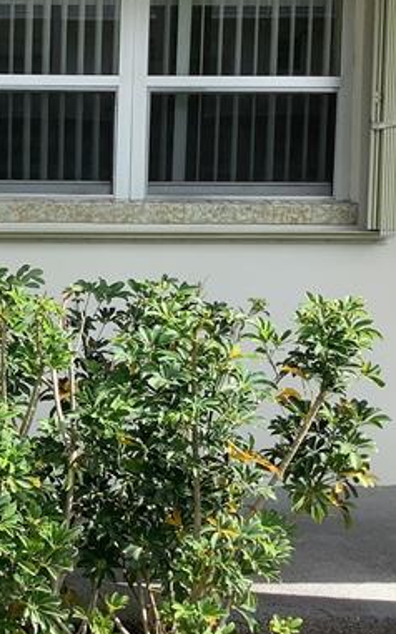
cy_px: 251
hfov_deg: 17.7
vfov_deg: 29.7
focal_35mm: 69
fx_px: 1192
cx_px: -116
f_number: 2.4
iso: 25
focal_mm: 3.3
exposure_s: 1/494
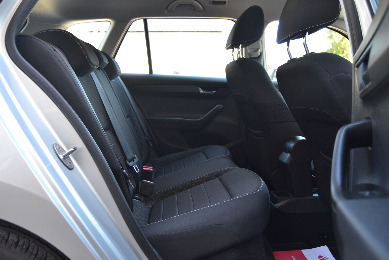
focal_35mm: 30
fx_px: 324
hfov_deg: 61.9
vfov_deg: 43.6
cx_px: 194
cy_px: 130
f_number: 4.5
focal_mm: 20
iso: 400
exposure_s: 1/80
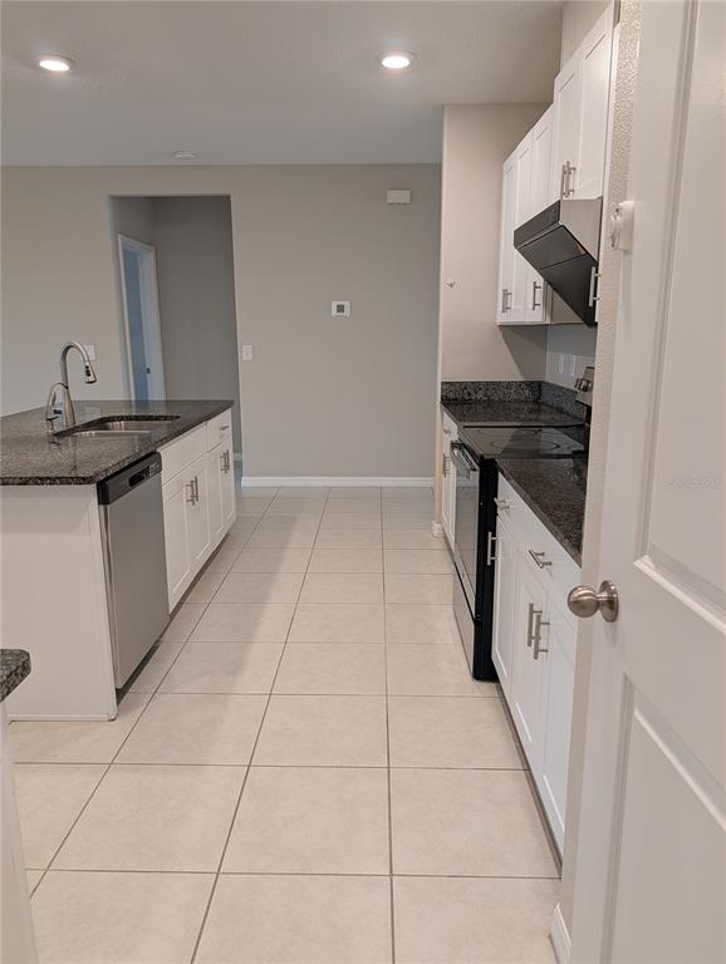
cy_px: 482
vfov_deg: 71.5
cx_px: 363
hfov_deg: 56.9
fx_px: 670
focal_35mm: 24
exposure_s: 1/120
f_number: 1.68
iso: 24
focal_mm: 6.9
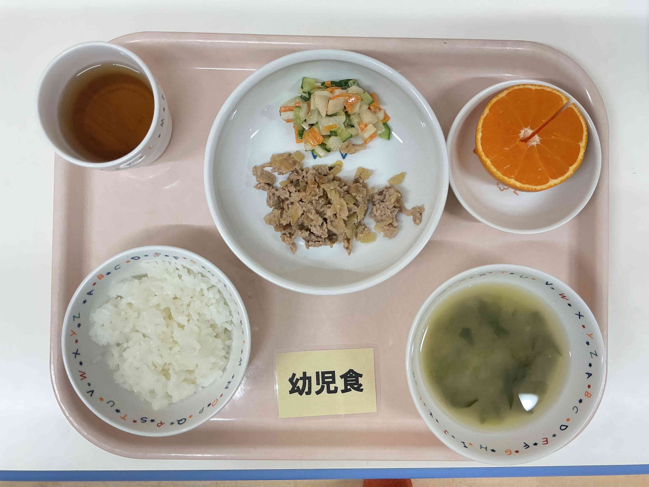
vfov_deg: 48.2
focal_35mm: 29
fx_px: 544
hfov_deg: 61.7
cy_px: 244
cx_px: 324
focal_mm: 3
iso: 125
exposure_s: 1/60
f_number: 1.8
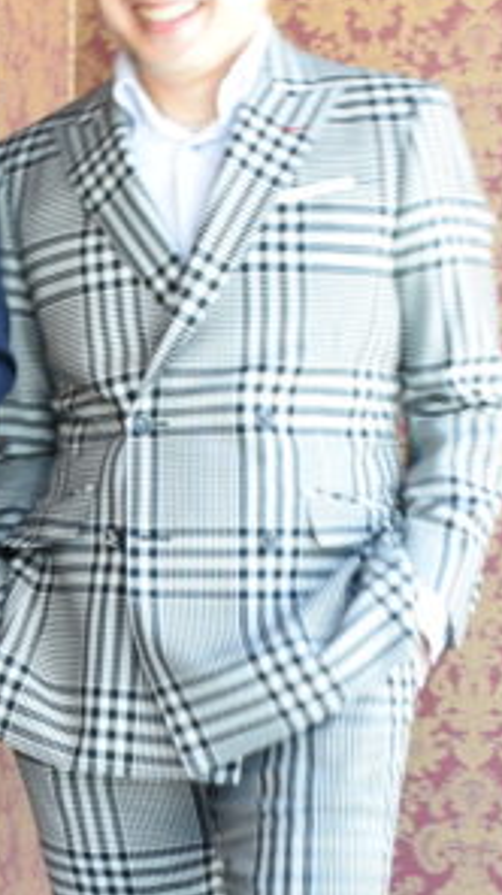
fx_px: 2324
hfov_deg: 11.5
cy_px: 562
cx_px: -364
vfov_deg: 21.7
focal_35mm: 98
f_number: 5.6
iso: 500
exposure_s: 1/30
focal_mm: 18
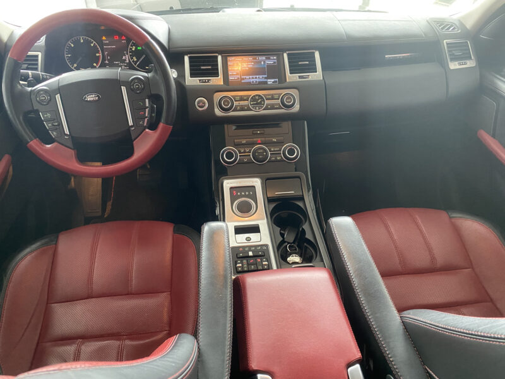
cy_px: 190
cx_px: 252
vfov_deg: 53.1
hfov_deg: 67.3
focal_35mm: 26
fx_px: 379
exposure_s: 1/51
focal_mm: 4.25
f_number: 1.8
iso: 500
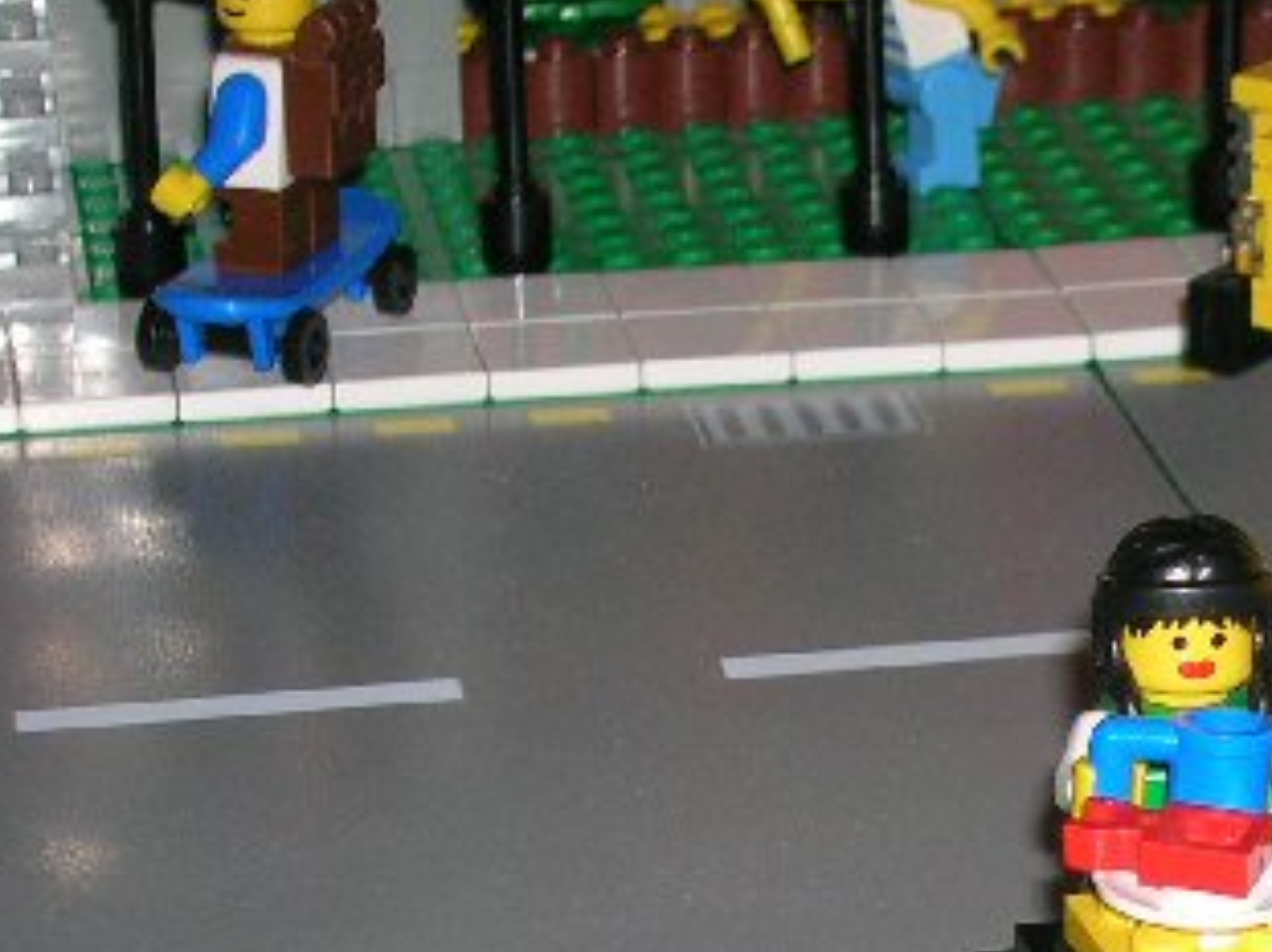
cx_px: 1399
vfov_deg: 10.0
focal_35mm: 145
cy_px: 1183
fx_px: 5326
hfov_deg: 13.4
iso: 50
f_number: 3.5
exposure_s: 1/60.1
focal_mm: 9.7
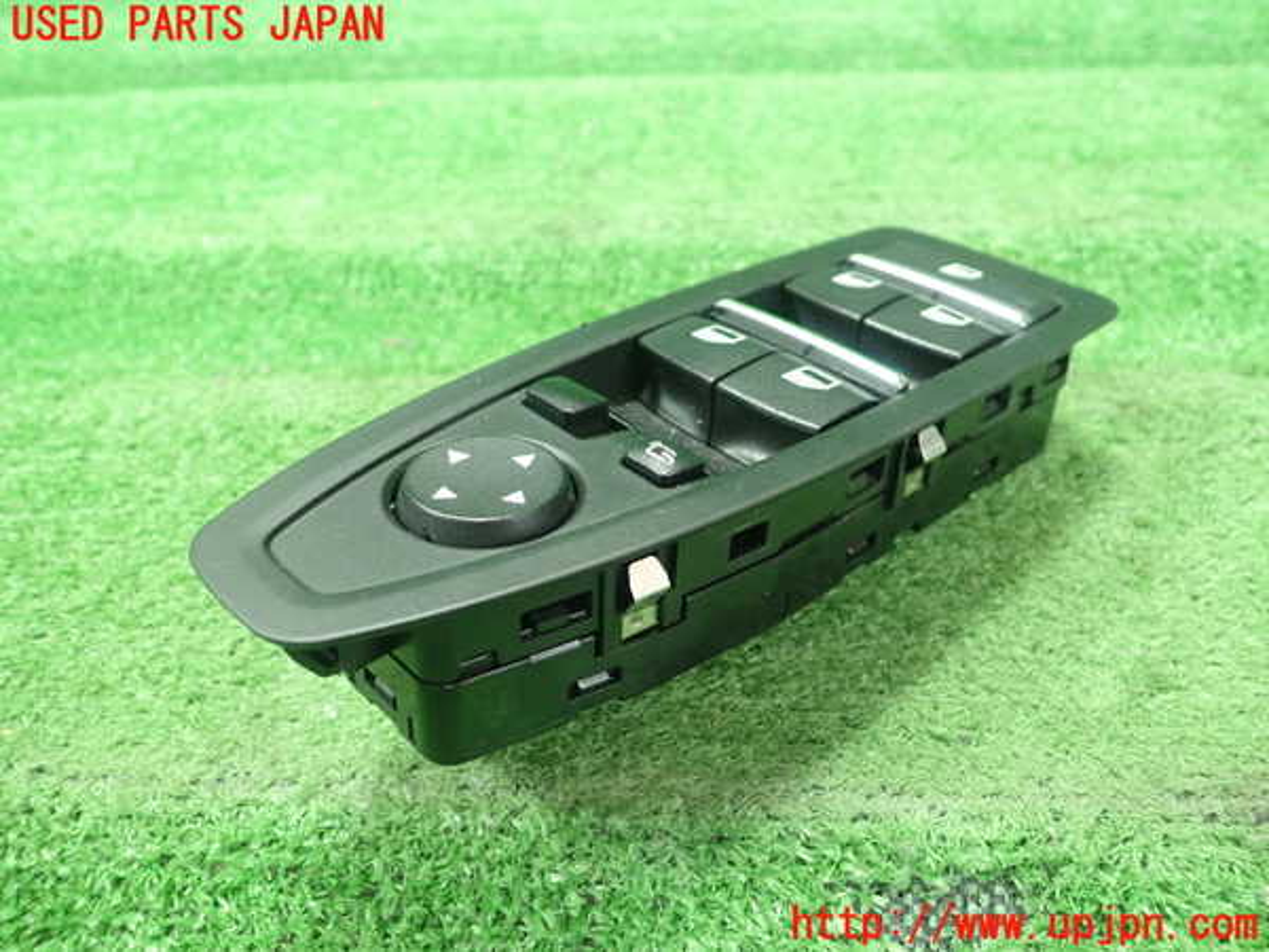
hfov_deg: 60.0
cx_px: 634
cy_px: 476
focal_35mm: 30
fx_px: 1100
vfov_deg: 46.8
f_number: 2.3
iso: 800
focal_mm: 5.5
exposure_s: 1/125
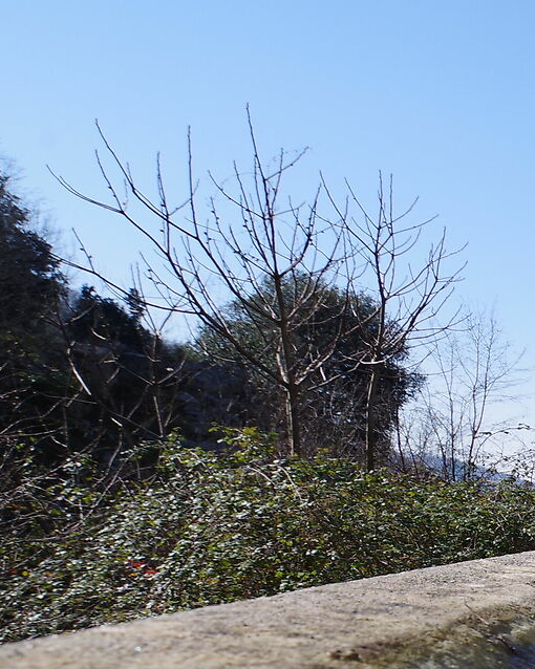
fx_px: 1049
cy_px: 689
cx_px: 1140
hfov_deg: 17.4
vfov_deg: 32.2
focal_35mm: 53
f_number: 10
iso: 200
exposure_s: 1/200
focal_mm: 15
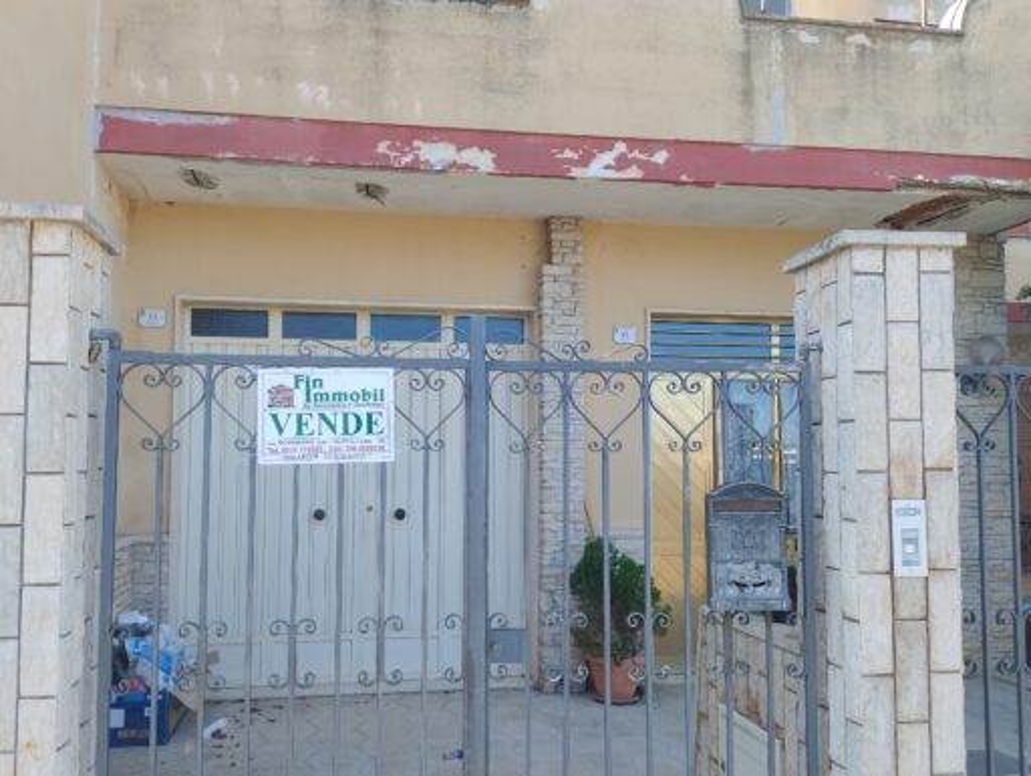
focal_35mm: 25
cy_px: 388
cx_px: 516
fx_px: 745
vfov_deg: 55.0
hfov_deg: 69.3
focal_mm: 4.71
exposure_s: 1/120
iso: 111
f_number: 1.7
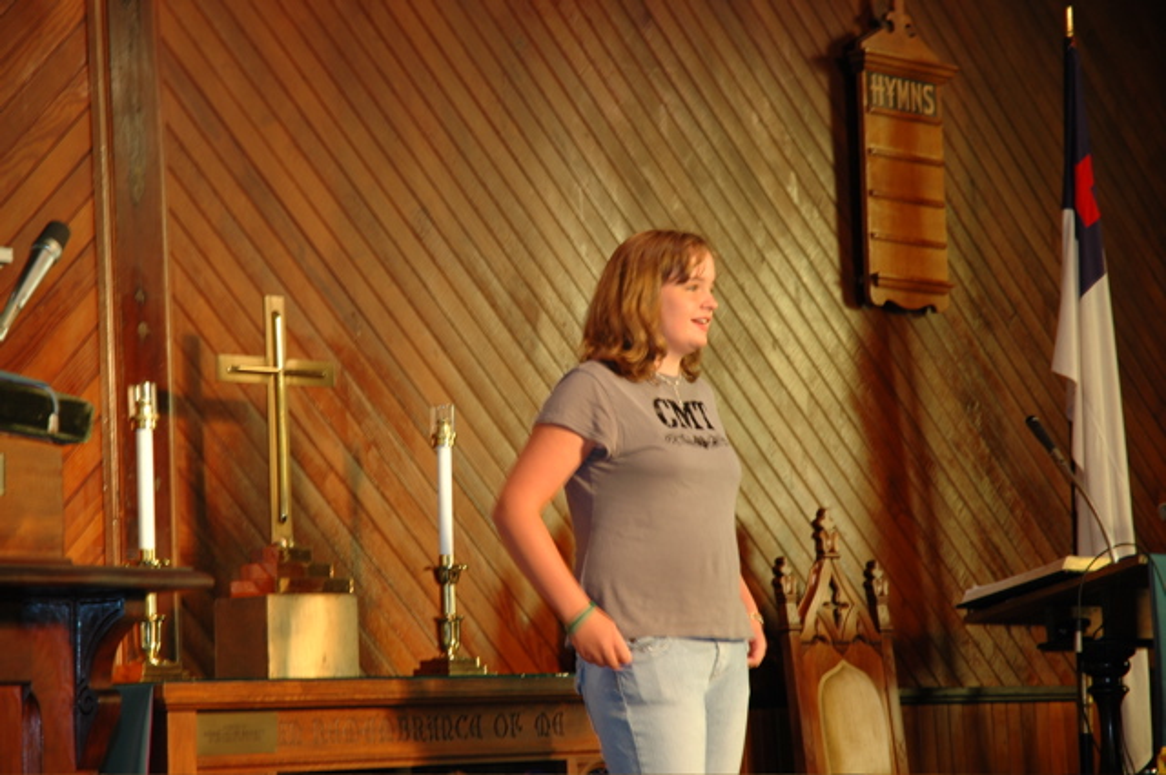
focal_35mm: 105
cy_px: 388
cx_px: 583
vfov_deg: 13.0
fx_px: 3396
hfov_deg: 19.5
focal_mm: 70
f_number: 4.5
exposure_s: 1/3
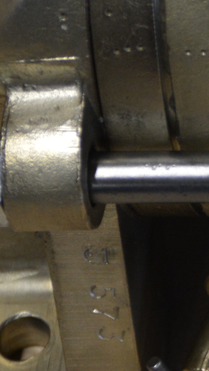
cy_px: -133
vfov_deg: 8.0
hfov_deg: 4.5
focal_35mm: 267
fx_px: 2630
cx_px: 469
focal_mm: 32
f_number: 4.2
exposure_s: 1/60
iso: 560
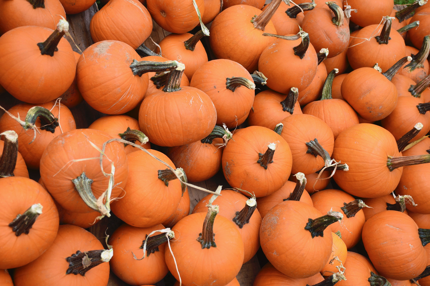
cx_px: 215
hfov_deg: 41.1
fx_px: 573
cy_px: 143
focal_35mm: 48
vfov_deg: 28.1
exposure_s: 1/160
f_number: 6.3
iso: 100
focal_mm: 32
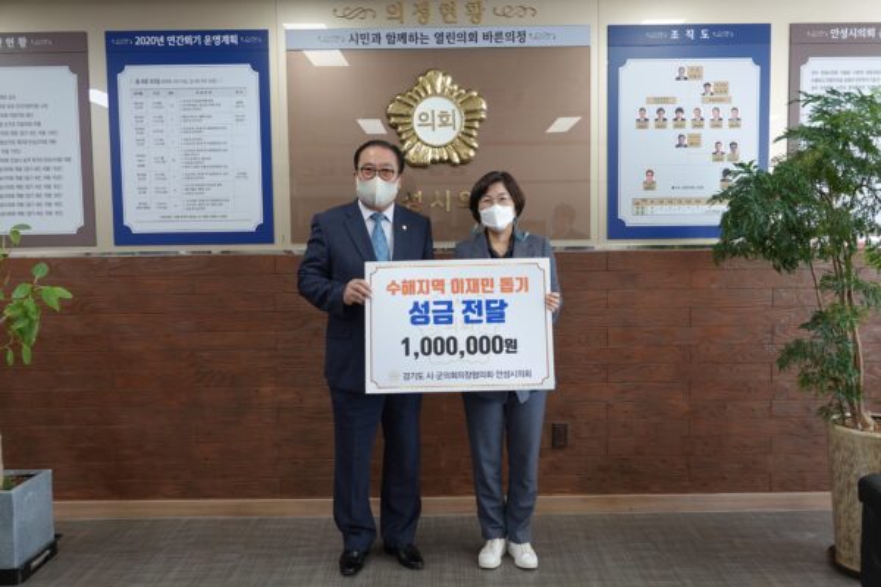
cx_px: 440
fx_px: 734
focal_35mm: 30
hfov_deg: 61.9
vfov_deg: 43.6
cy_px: 294
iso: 125
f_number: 2.8
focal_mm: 11.03
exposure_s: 1/30
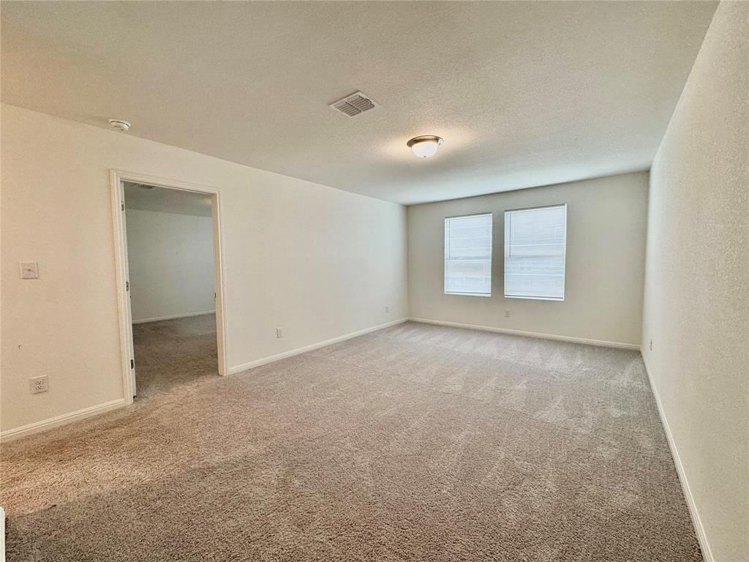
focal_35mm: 14
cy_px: 281
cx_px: 374
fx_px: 303
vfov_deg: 85.7
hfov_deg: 102.1
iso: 160
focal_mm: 2.22
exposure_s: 1/120
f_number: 2.2
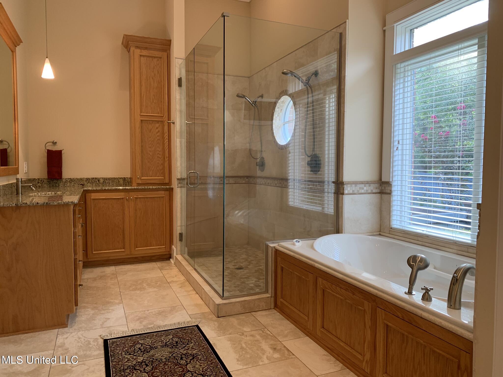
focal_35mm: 26
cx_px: 252
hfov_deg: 67.3
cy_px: 188
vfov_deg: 53.1
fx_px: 378
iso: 64
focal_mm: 4.25
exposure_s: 1/60
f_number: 1.8
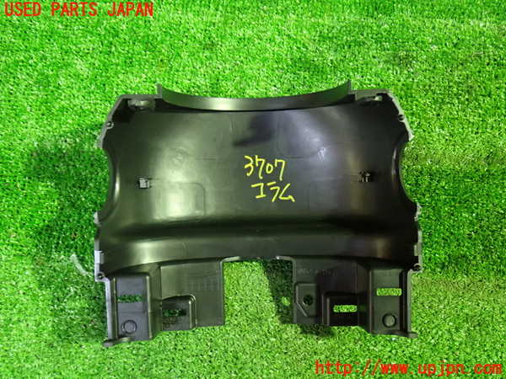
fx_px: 526
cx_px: 253
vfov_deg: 39.7
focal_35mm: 36
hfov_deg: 51.4
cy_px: 190
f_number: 2.5
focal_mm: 6.37
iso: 800
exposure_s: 1/15
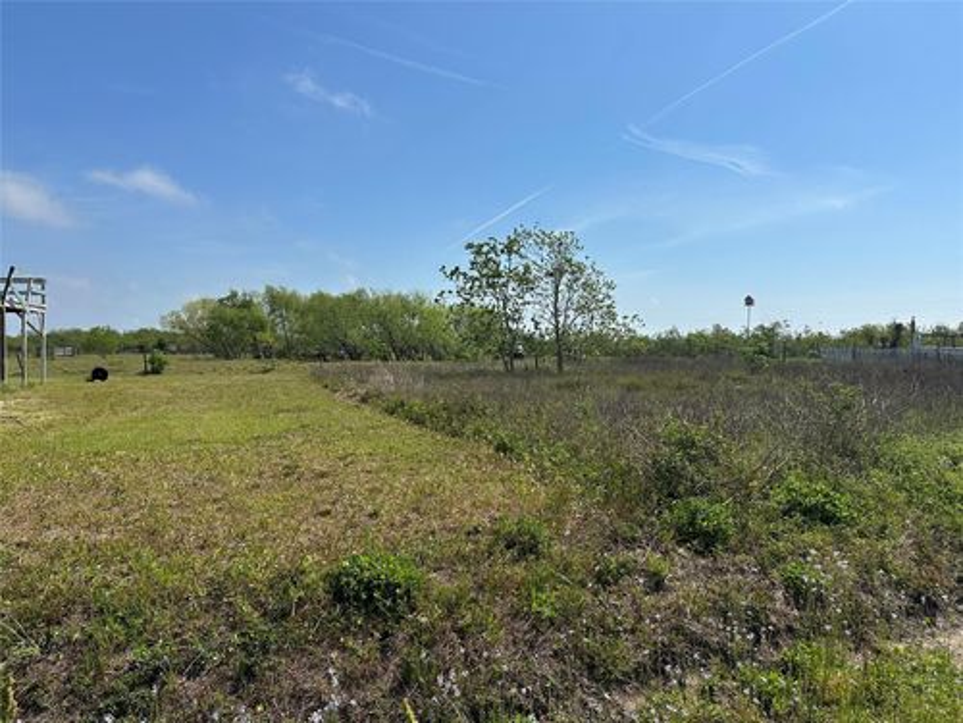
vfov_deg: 56.8
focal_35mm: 24
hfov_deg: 71.6
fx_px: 668
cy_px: 362
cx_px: 482
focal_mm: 6.86
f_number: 1.78
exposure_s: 1/7576
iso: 80
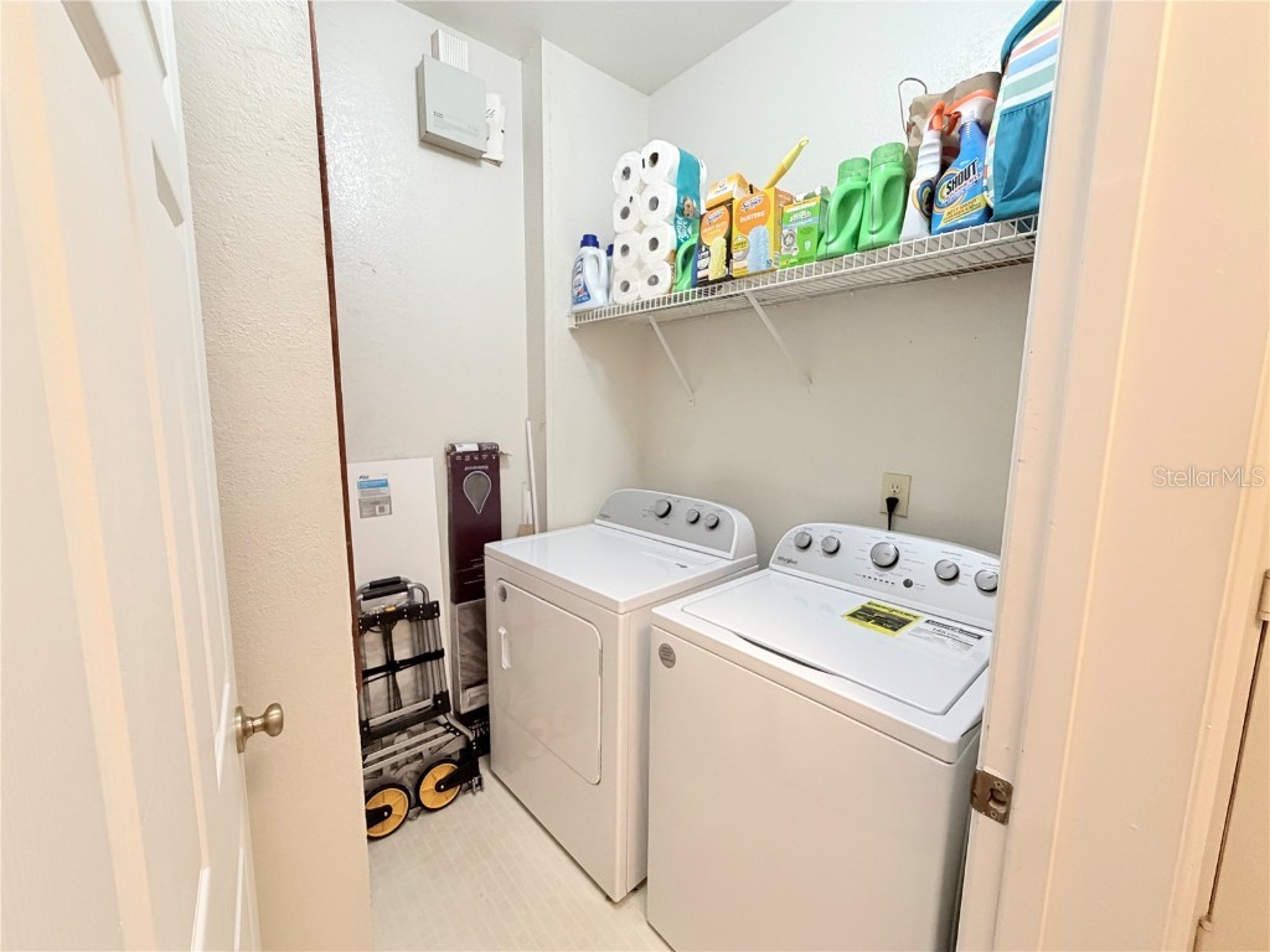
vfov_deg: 85.7
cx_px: 635
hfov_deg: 102.1
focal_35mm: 14
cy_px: 476
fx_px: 514
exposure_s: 1/60
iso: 400
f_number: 2.2
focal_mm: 2.22
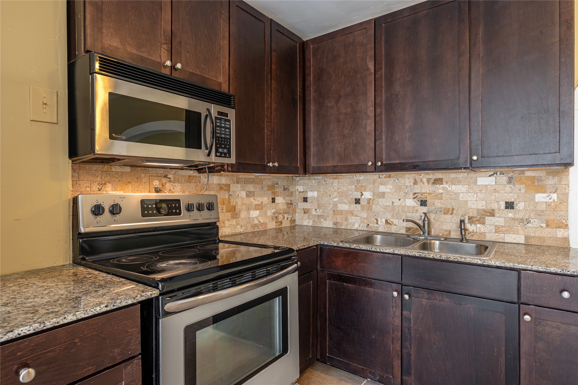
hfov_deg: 84.0
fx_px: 321
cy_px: 192
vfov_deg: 61.9
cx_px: 289
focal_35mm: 20
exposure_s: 1/3
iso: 100
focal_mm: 20
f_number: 9
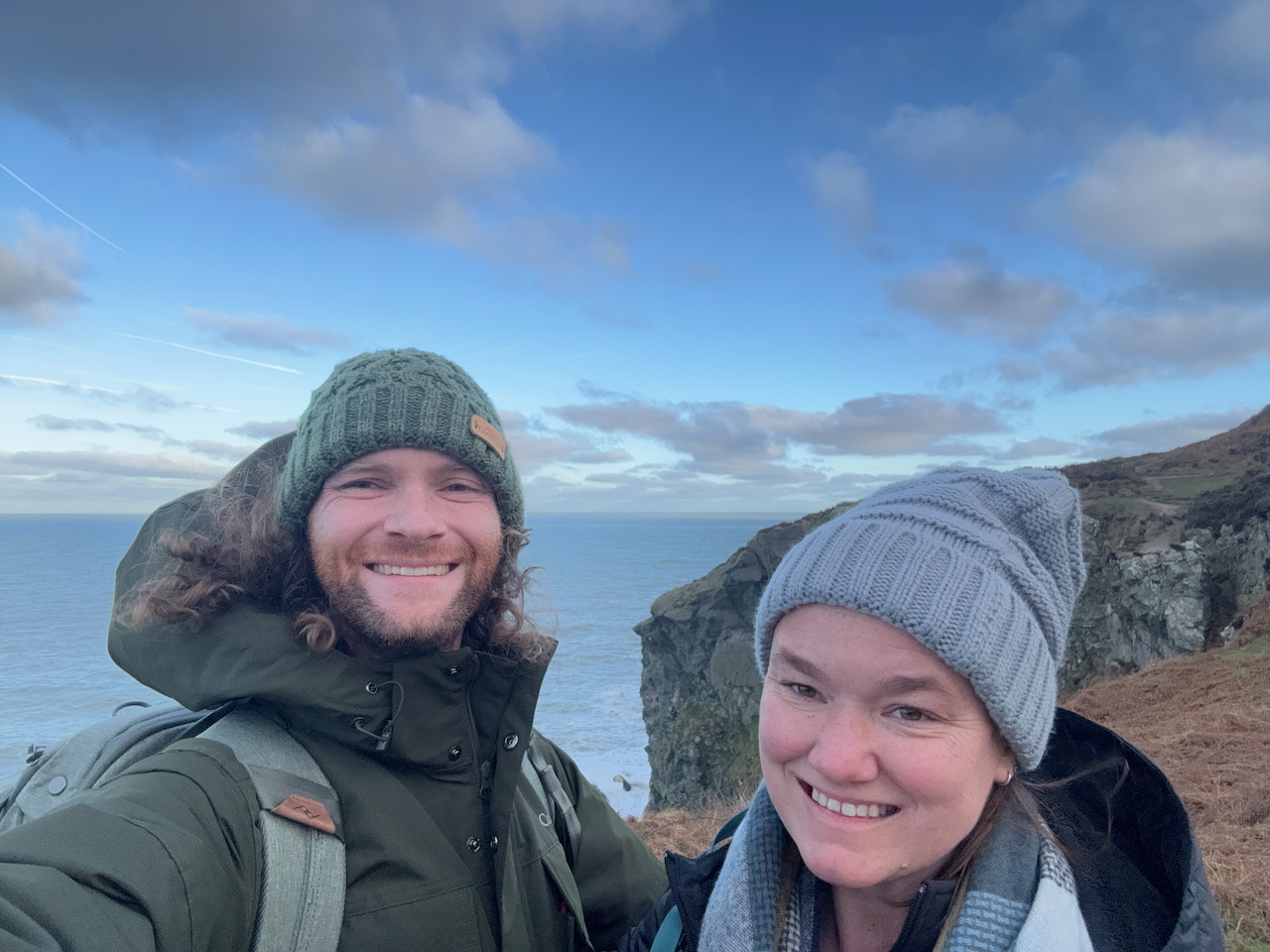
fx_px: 844
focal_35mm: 23
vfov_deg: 58.9
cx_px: 635
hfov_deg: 73.9
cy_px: 476
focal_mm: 2.69
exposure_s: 1/318
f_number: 1.9
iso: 25
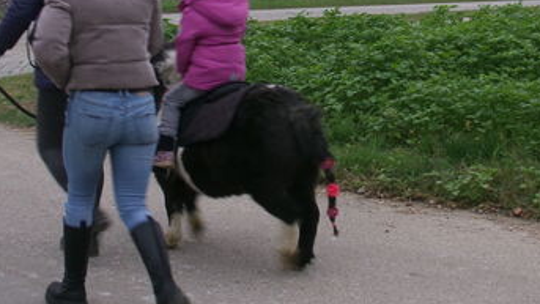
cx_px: 303
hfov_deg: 21.6
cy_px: 86
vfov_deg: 12.2
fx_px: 1418
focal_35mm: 99
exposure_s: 1/70
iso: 100
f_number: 4.2
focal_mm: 8.5
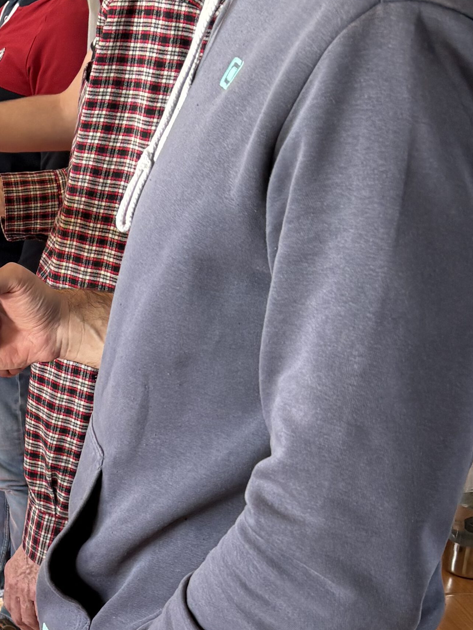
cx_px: -191
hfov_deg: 15.9
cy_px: 612
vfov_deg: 21.8
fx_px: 1585
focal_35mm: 87
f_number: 1.6
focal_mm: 5.96
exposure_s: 1/227
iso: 125
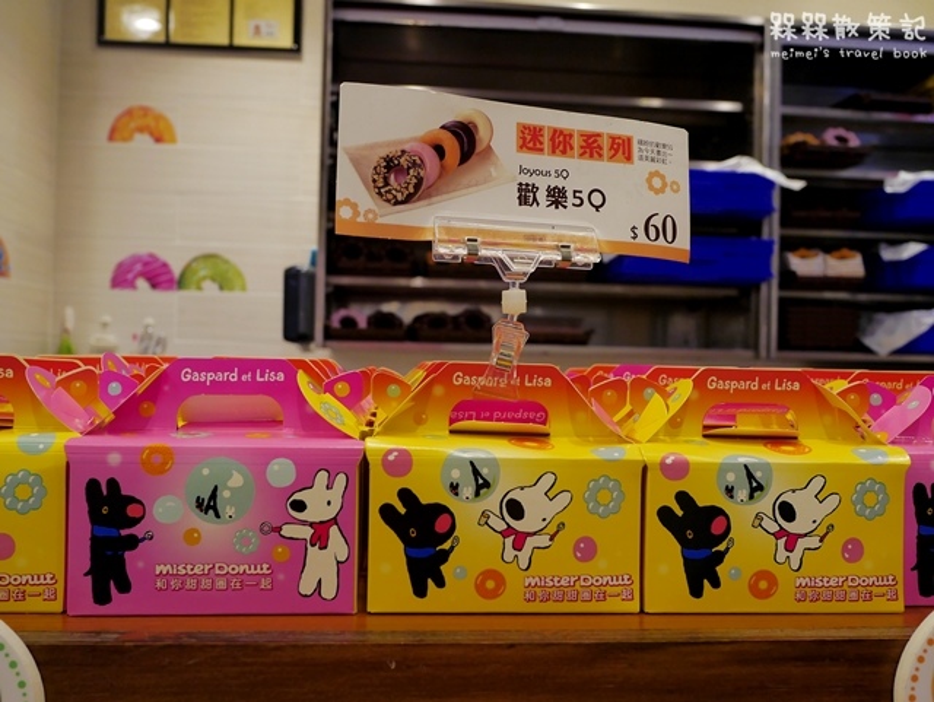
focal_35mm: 30
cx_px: 467
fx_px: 810
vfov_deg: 46.9
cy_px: 351
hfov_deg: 59.9
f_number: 4
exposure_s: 1/40
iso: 200
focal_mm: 15
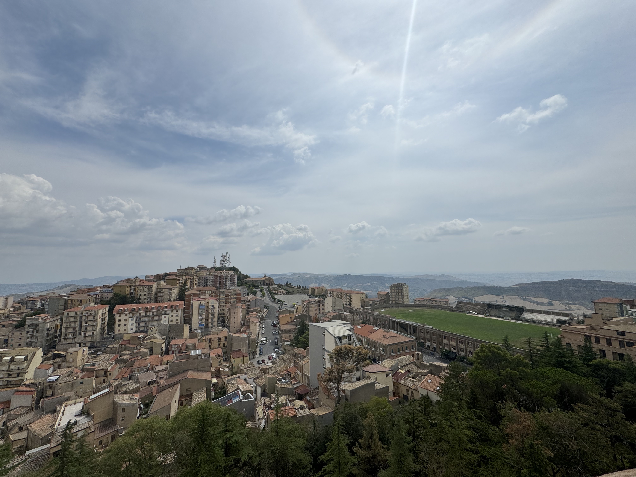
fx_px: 257
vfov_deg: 85.7
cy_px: 238
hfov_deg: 102.1
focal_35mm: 14
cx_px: 318
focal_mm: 2.22
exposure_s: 1/5650
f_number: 2.2
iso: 32
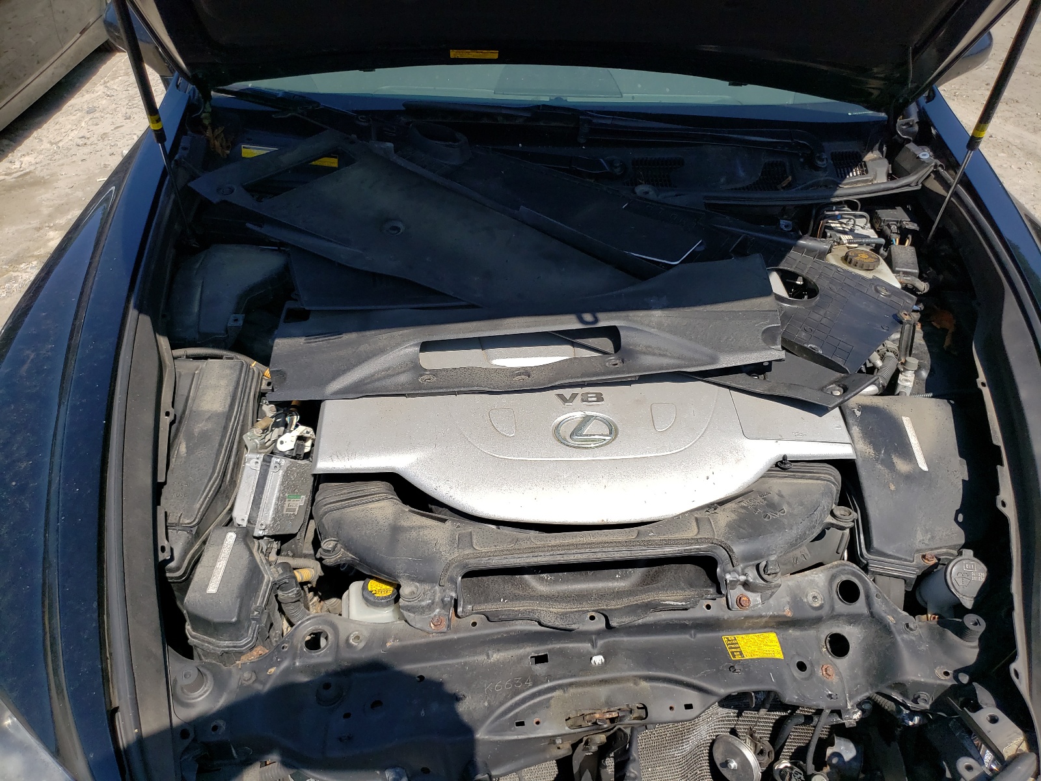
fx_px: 782
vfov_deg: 53.1
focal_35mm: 26
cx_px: 520
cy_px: 390
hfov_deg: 67.3
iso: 50
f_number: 1.5
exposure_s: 1/3333
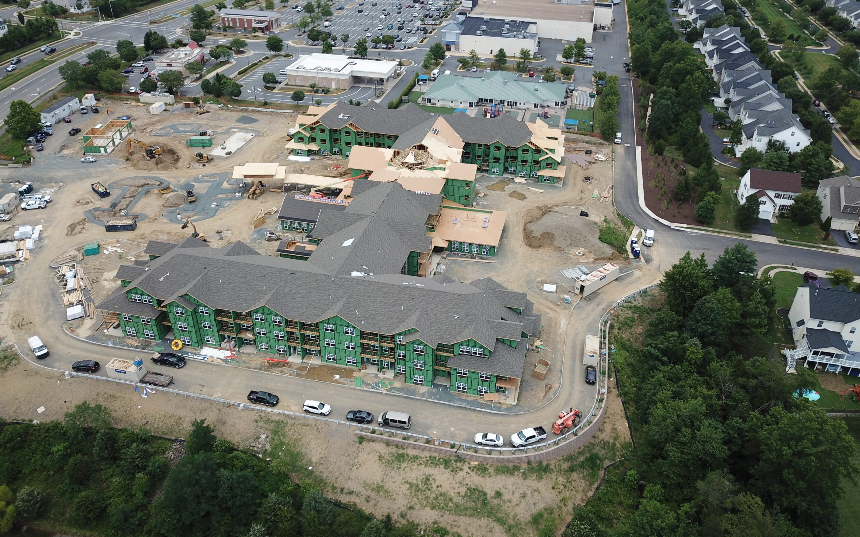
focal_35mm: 28
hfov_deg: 66.5
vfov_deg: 44.5
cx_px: 426
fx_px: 656
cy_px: 275
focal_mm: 4.73
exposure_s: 1/906
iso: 100
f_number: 2.2
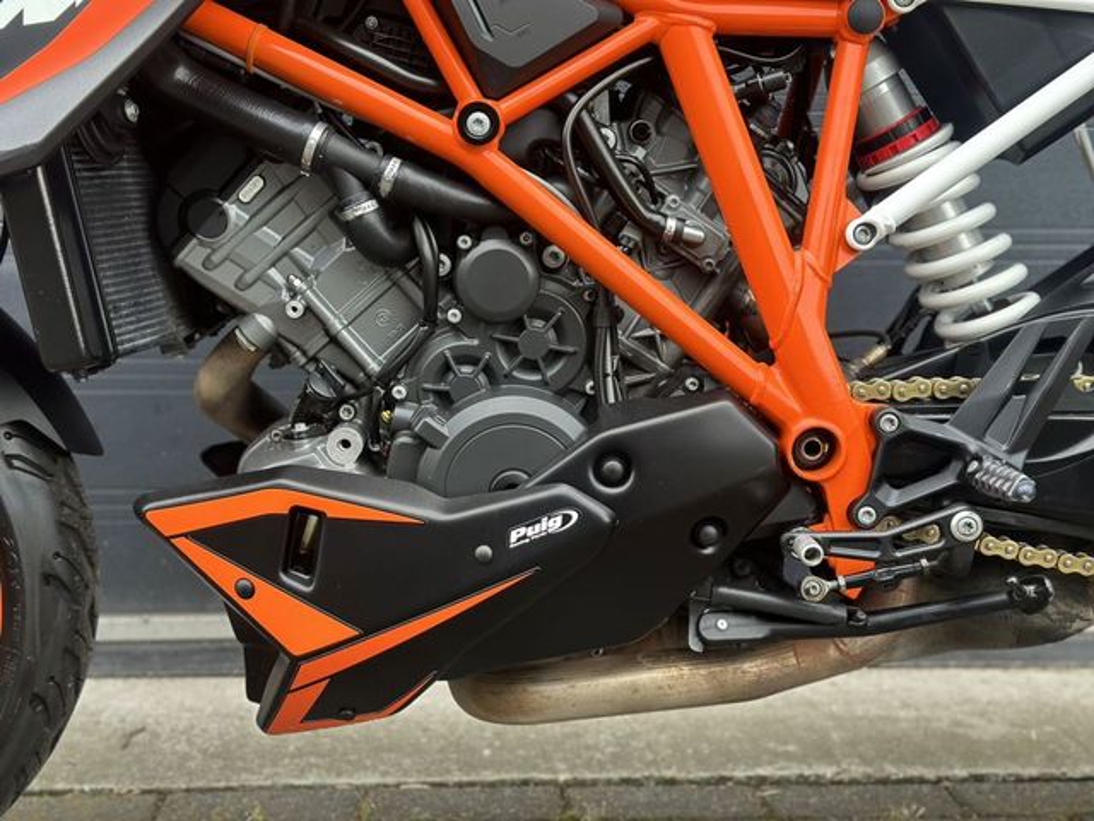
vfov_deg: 30.3
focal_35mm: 48
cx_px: 547
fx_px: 1517
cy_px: 410
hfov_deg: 39.7
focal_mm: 6.86
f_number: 1.78
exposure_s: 1/213
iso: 80
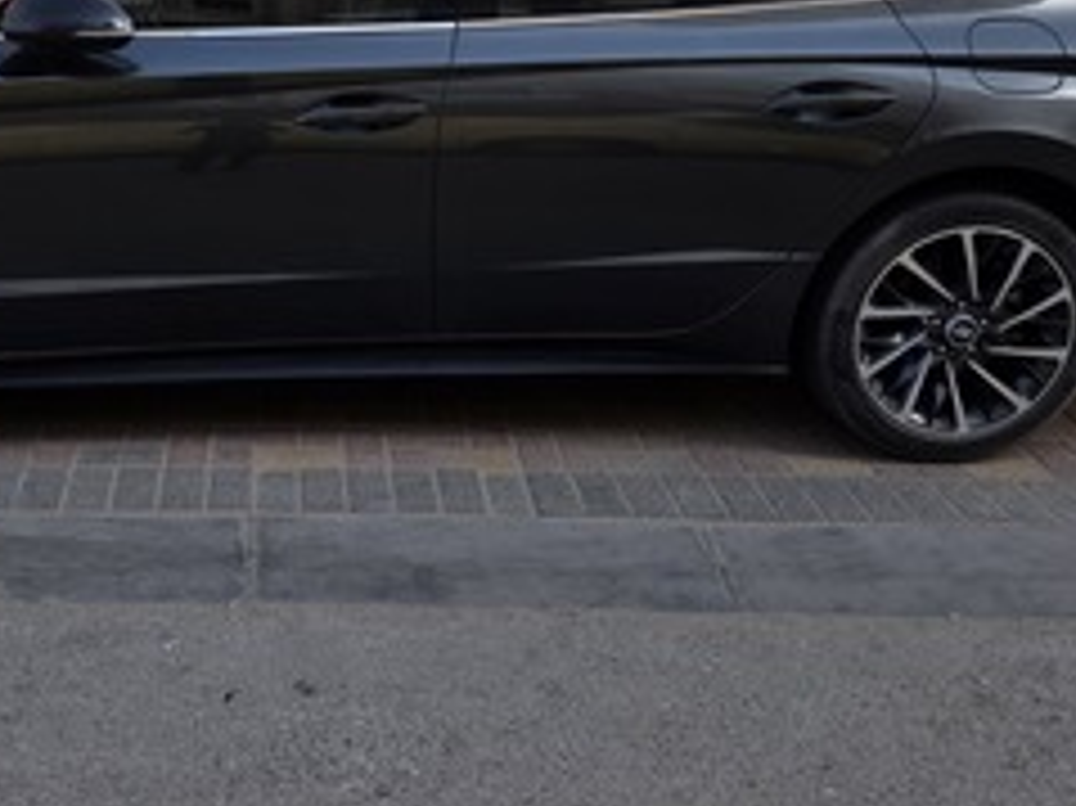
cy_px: 151
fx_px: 1367
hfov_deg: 42.1
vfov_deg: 31.9
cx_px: 313
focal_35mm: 44
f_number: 1.7
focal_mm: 6.3
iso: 80
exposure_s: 1/1983
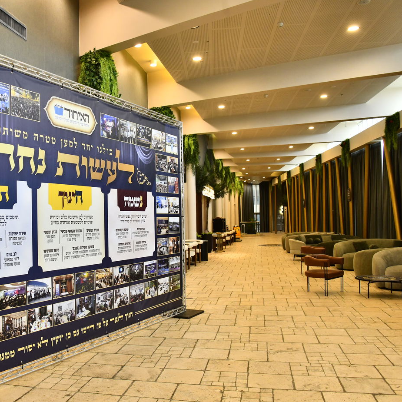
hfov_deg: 45.1
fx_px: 473
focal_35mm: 36
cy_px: 201
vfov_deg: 46.0
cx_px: 123
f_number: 5.6
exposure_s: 1/160
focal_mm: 28
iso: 1250
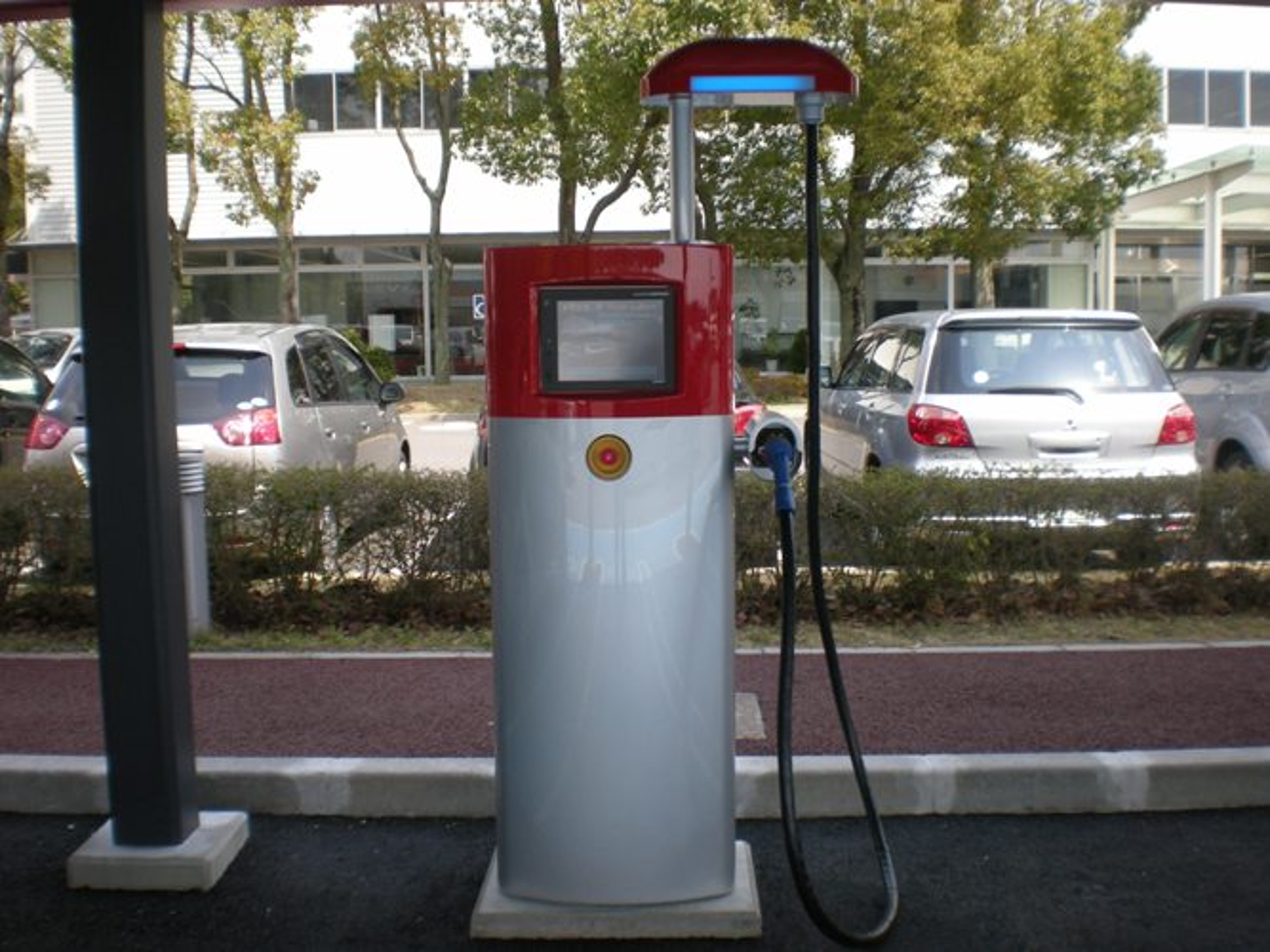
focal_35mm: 38
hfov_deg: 49.0
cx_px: 635
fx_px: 1394
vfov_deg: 37.7
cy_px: 476
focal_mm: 6.3
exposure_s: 1/153
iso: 64
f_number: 4.6
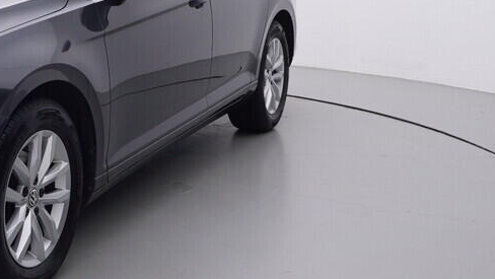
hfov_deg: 28.3
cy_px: 64
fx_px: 913
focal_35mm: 70
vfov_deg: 17.3
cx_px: -12
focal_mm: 15
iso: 200
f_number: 5
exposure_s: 1/80
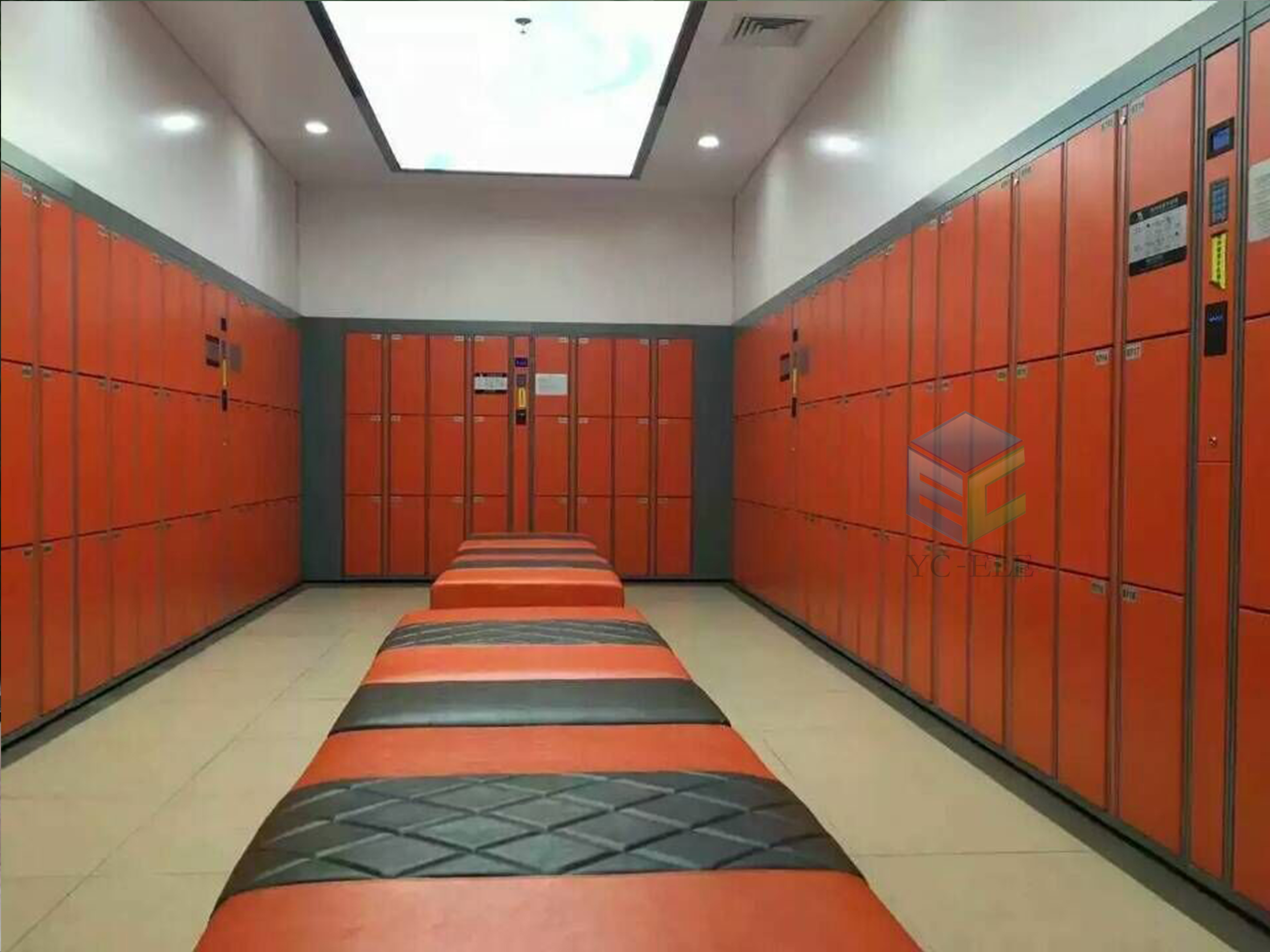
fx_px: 991
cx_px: 635
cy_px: 476
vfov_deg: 51.4
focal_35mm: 27
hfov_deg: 65.3
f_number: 2.2
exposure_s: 1/16.7
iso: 2000
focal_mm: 4.5
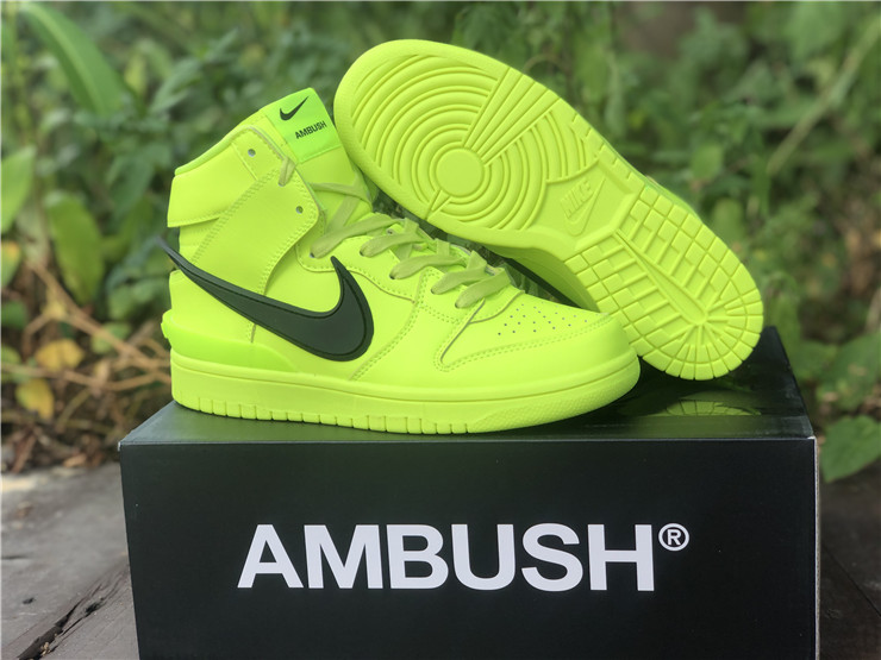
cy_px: 330
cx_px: 440
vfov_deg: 28.0
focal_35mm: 52
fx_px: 1323
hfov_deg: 36.8
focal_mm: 6
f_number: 2.4
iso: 16
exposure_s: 1/425
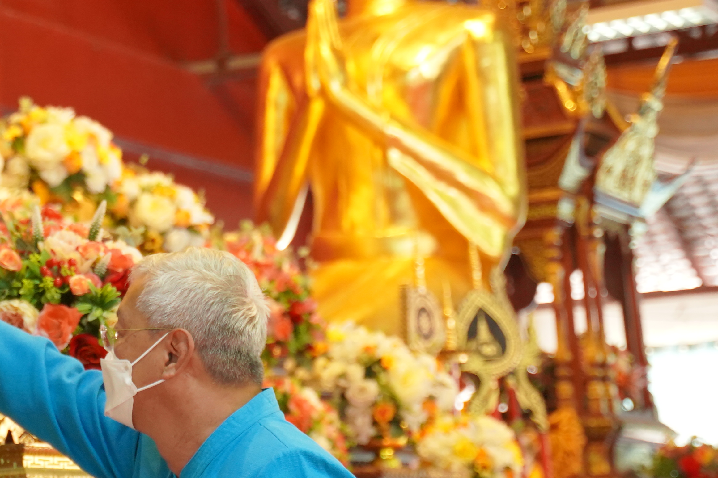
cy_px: 284
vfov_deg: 11.0
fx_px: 2473
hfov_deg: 16.3
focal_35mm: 124
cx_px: 80
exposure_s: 1/160
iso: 3200
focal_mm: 48
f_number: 2.8
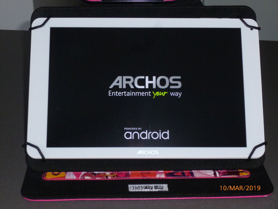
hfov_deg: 34.9
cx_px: 139
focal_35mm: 55
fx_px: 442
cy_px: 104
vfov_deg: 26.6
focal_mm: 9.9
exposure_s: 1/60
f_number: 4.2
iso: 400
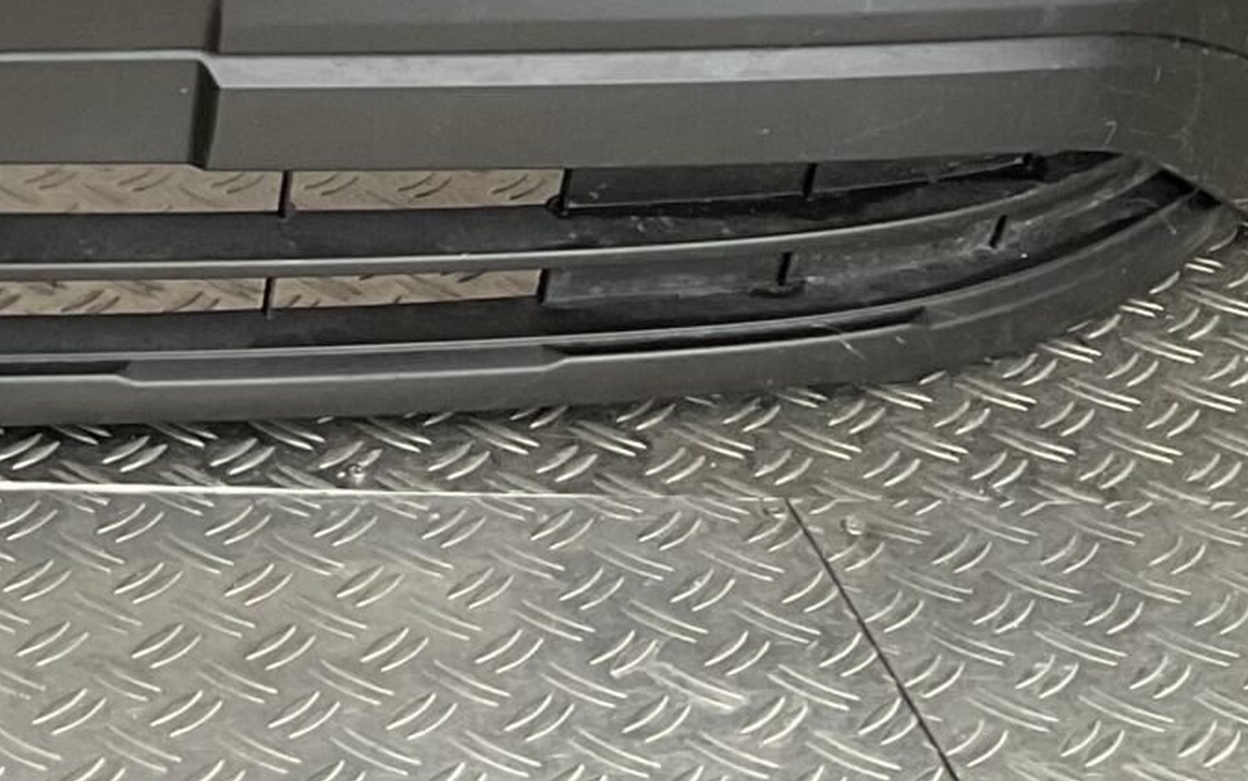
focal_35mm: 116
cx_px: -473
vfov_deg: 10.6
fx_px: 3946
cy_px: -623
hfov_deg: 16.7
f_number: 1.8
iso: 50
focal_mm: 3
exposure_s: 1/60
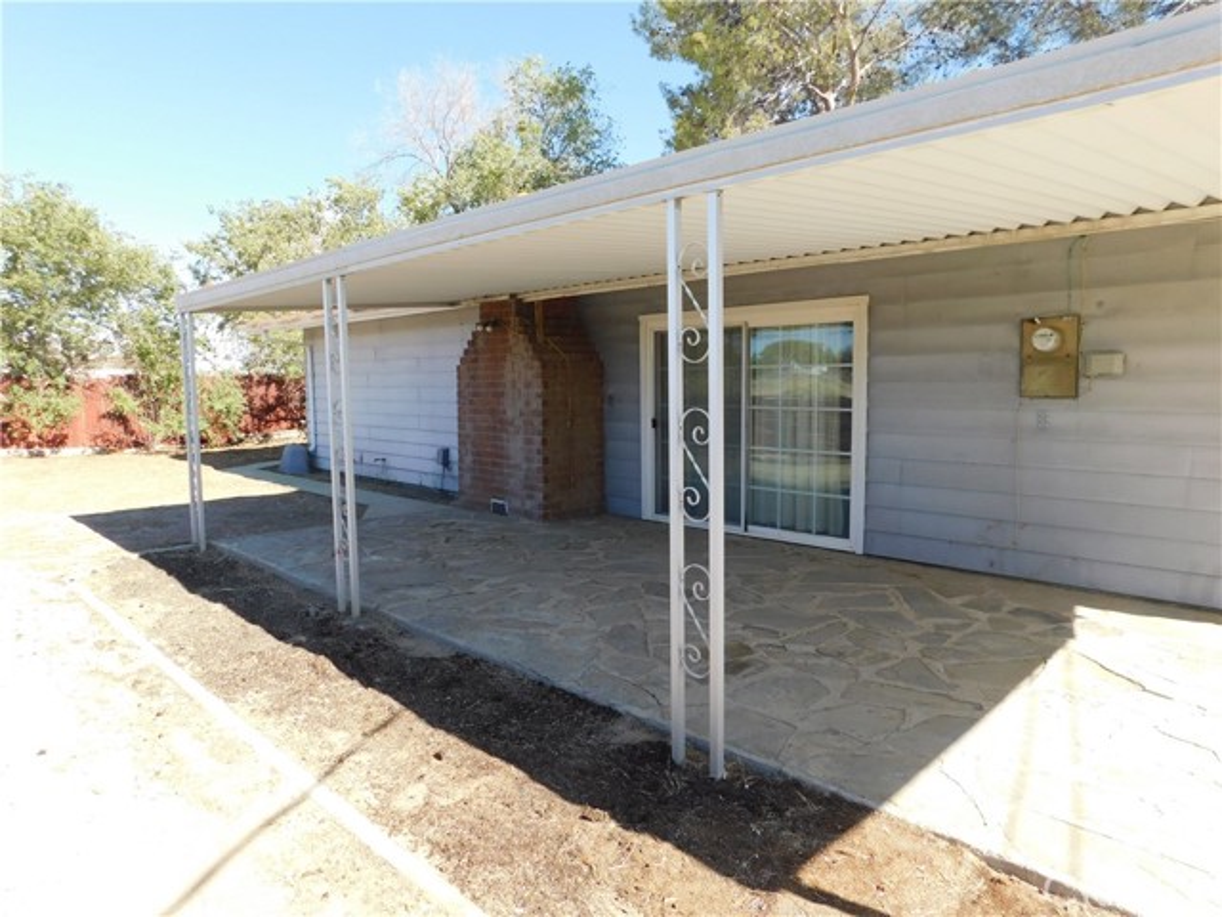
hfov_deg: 73.9
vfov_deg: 58.9
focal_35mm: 23
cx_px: 611
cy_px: 458
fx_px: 812
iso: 125
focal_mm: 4
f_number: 3
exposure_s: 1/640
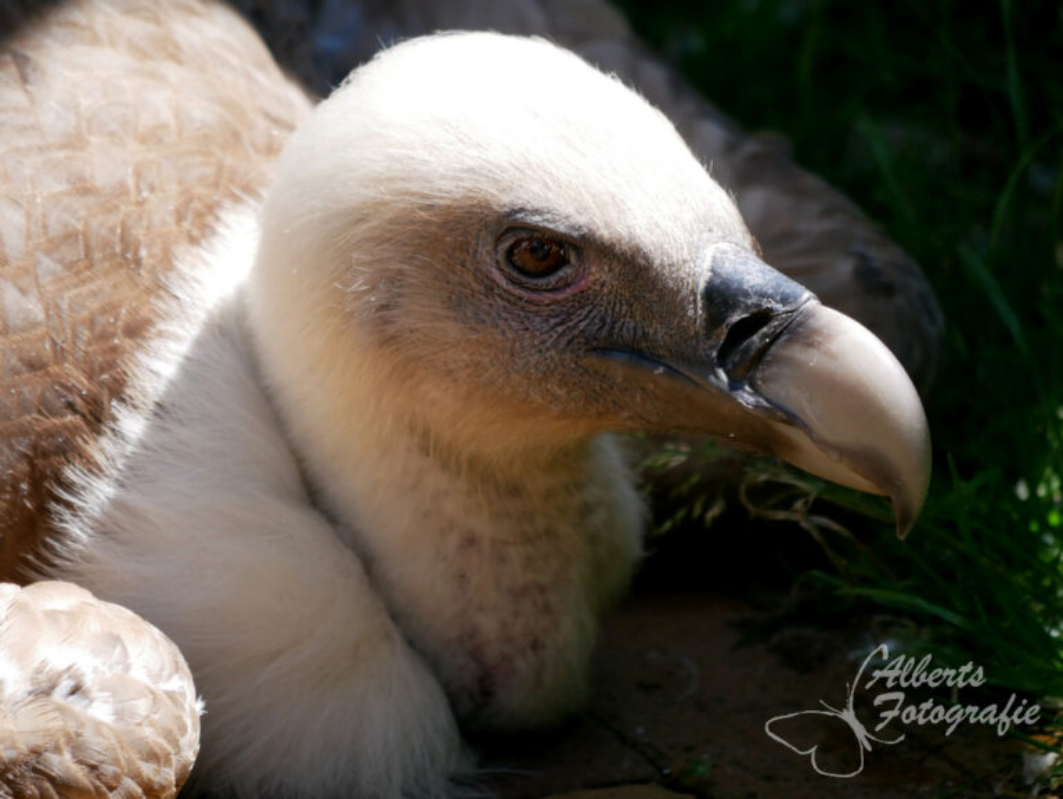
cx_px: 532
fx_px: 18437
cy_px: 400
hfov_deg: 3.3
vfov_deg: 2.5
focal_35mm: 600
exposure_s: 1/640
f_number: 5.6
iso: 500
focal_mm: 300
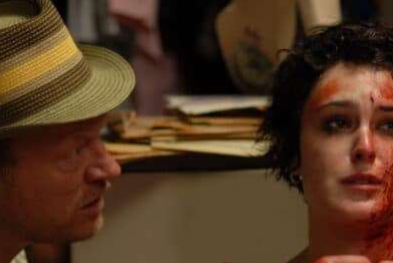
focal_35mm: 248
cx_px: 177
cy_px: 223
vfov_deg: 5.5
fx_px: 2709
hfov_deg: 8.3
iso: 200
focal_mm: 85
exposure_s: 1/100
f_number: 1.8
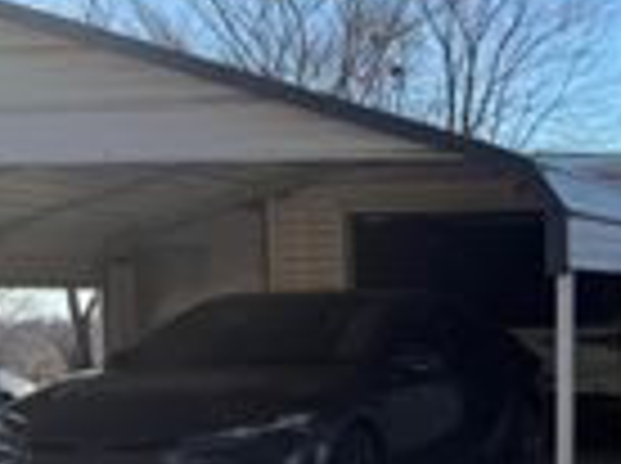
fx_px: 1558
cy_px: 345
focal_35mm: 87
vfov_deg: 16.8
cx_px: 832
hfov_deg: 20.4
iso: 80
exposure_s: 1/2801
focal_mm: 6.76
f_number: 1.78
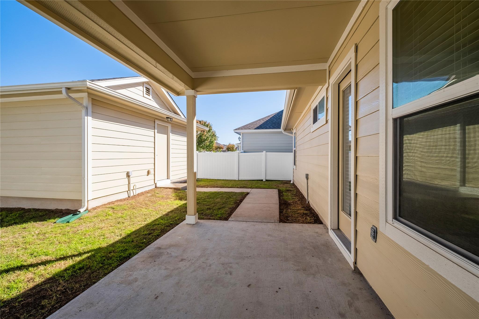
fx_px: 200
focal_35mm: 15
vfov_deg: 77.3
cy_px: 160
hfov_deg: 100.4
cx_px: 240
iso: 160
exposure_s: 1/1000
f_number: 8
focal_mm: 10
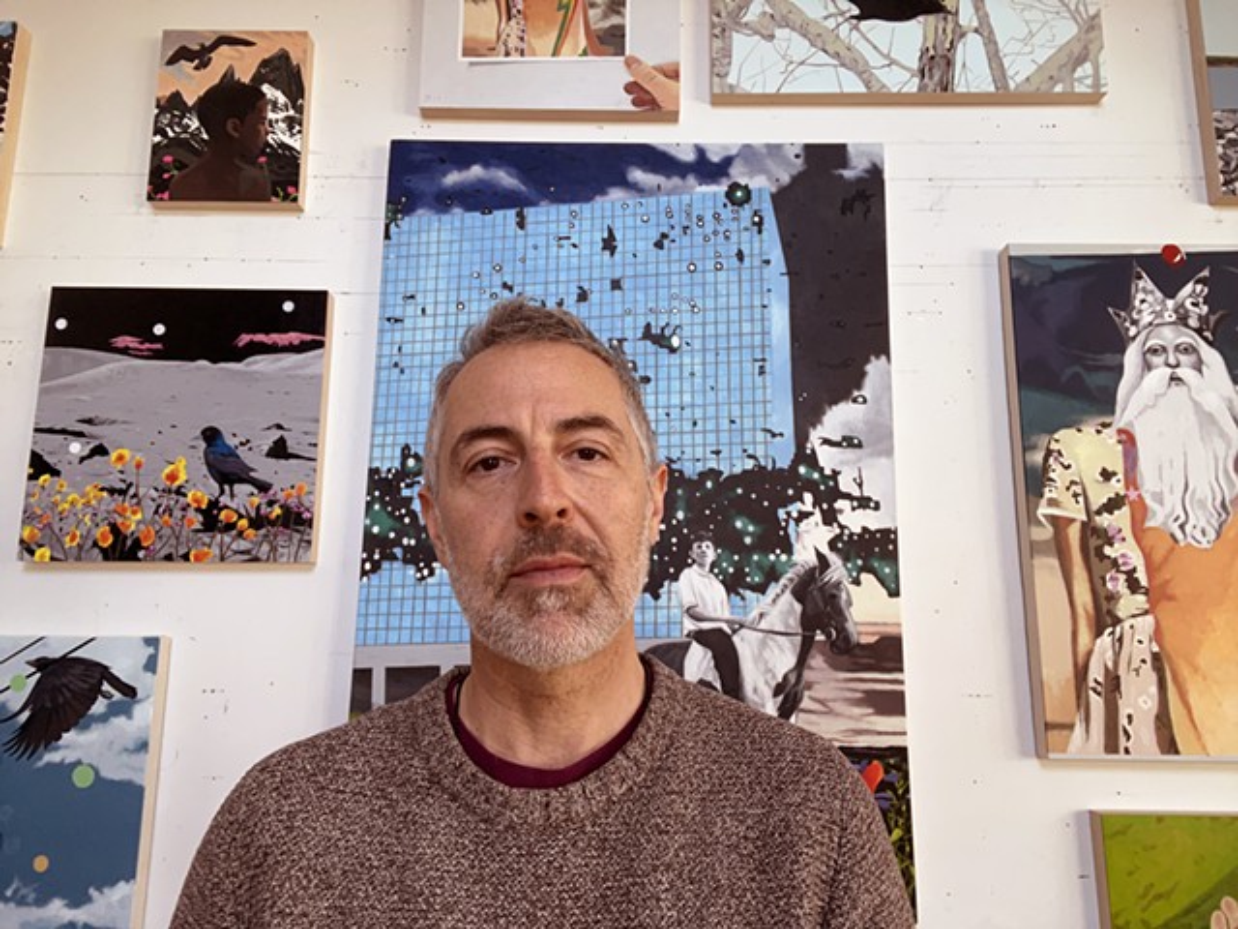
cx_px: 619
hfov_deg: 73.9
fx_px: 823
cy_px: 464
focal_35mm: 23
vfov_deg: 58.9
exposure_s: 1/60
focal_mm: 2.7
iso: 100
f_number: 2.2
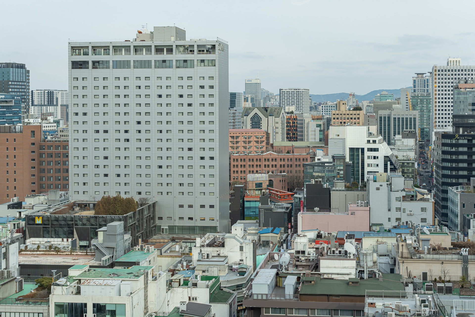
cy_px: 158
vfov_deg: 27.0
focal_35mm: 50
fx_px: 660
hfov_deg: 39.6
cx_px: 238
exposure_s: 1/800
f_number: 2.2
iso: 100
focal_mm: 50
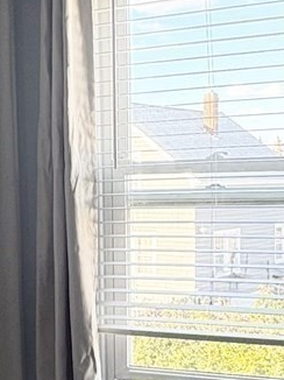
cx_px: 35
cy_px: 247
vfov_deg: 29.2
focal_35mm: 66
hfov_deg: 21.8
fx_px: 723
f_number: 2.2
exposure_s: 1/131
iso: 80
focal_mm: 2.22
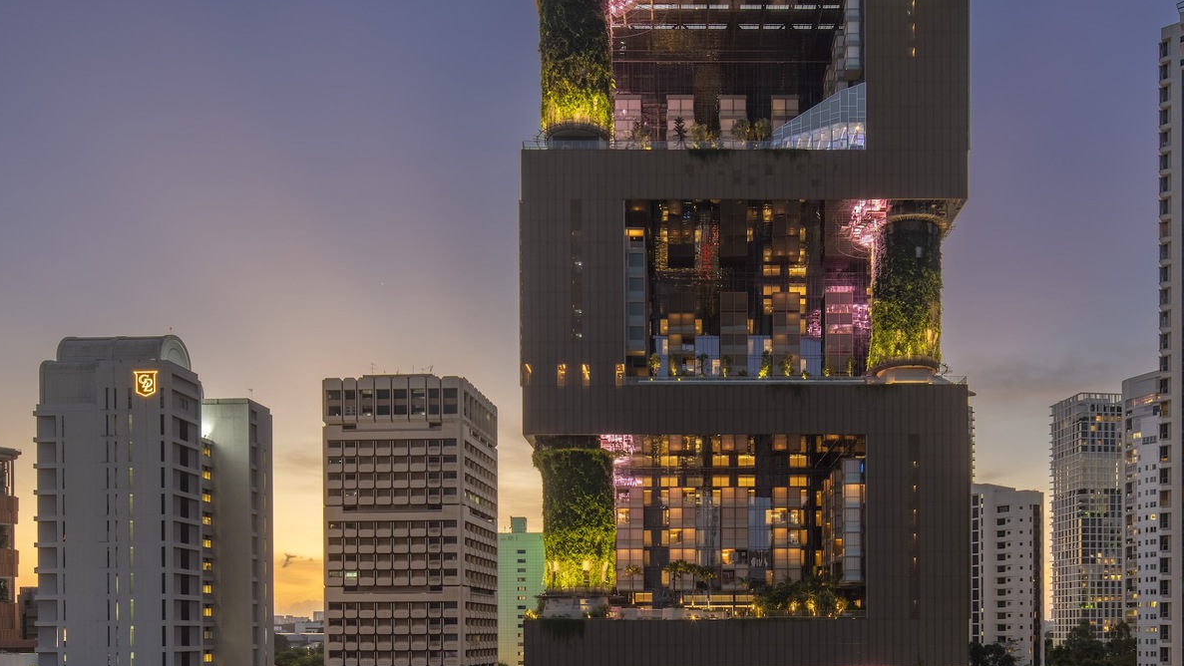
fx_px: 942
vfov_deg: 38.9
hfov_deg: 63.3
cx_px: 745
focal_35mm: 30
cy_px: 280
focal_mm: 17
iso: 100
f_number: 11
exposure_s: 1/3
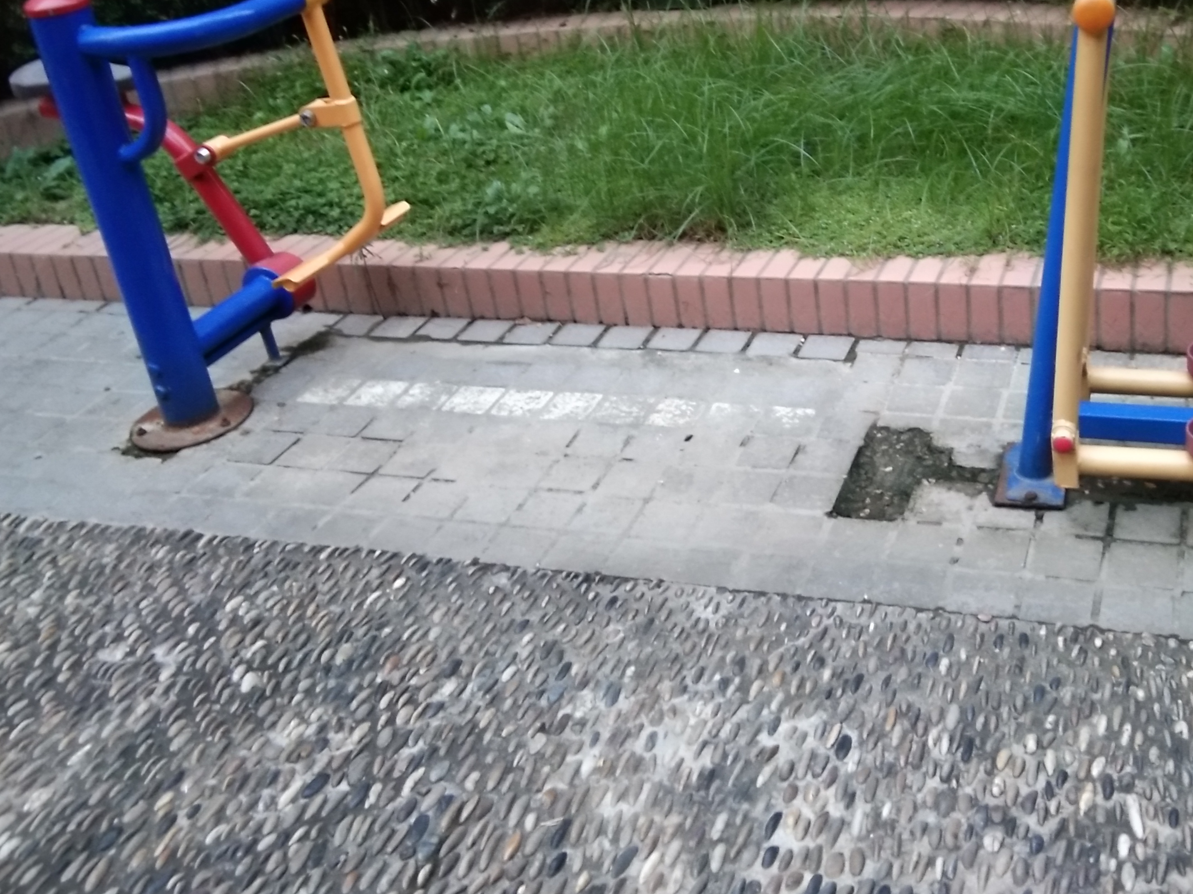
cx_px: 795
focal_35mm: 45
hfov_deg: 41.5
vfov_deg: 31.8
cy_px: 260
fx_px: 1551
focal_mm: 3.69
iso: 800
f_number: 2.2
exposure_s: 1/20
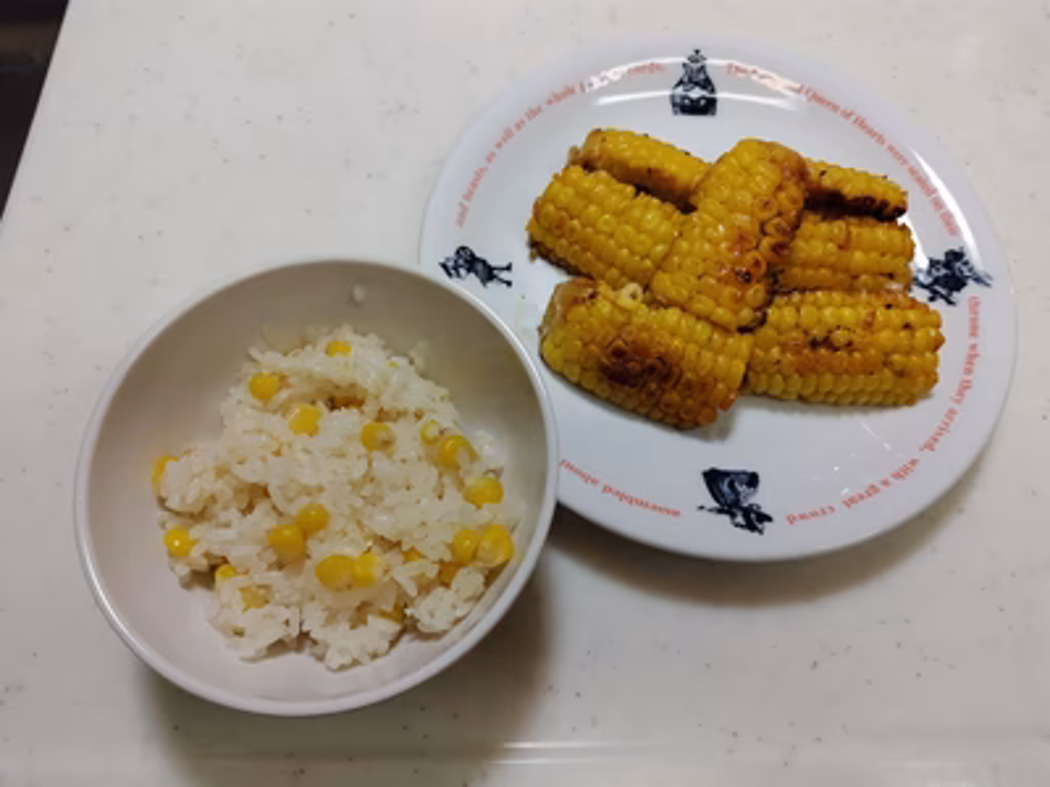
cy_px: 394
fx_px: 698
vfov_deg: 58.9
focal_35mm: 23
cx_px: 525
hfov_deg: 73.9
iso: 203
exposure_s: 1/60
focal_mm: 5.5
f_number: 1.9
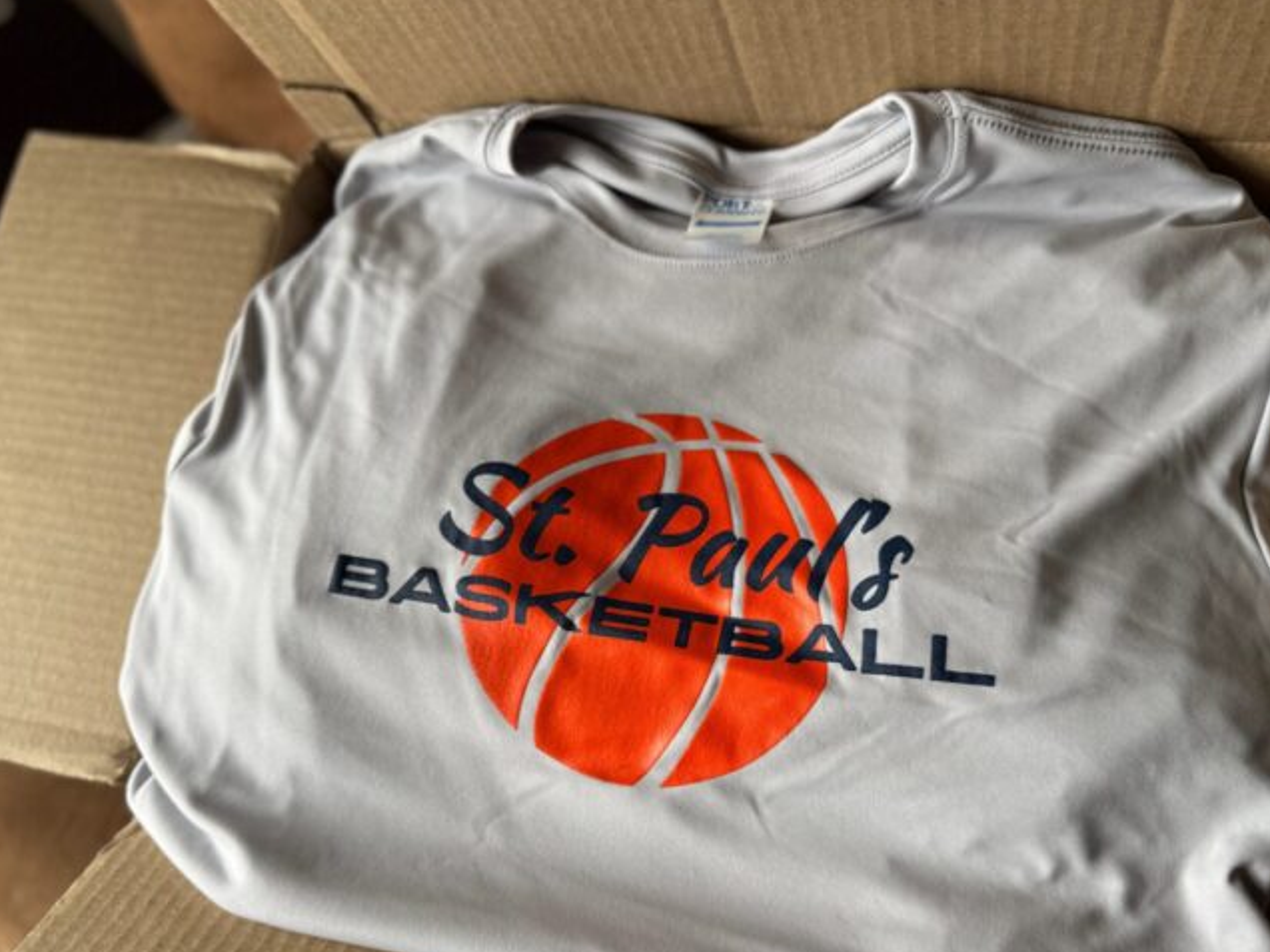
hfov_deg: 61.6
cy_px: 551
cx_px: 663
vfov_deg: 48.1
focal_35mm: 29
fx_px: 1064
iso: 125
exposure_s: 1/121
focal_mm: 6.76
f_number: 1.78
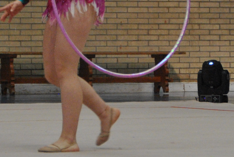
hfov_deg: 5.5
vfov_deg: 3.7
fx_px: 2451
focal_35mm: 377
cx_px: 149
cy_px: 15
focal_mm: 75
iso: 800
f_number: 5.3
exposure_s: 1/250
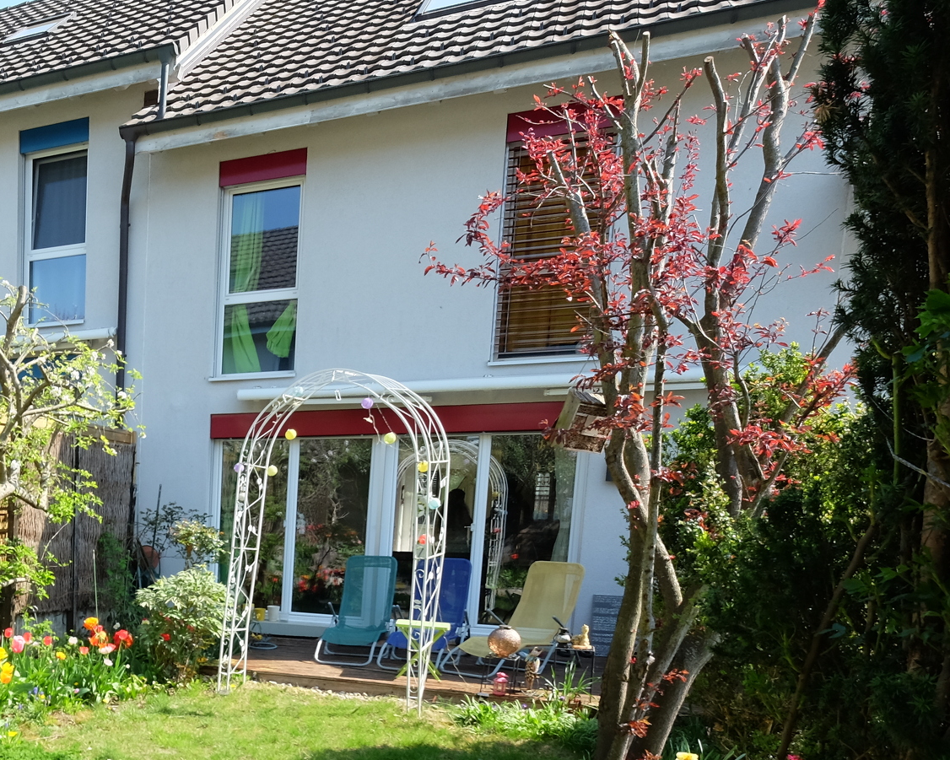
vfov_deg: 43.0
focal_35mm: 32
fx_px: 900
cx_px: 30
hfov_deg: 47.6
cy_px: 641
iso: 400
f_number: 5.6
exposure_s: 1/340
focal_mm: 10
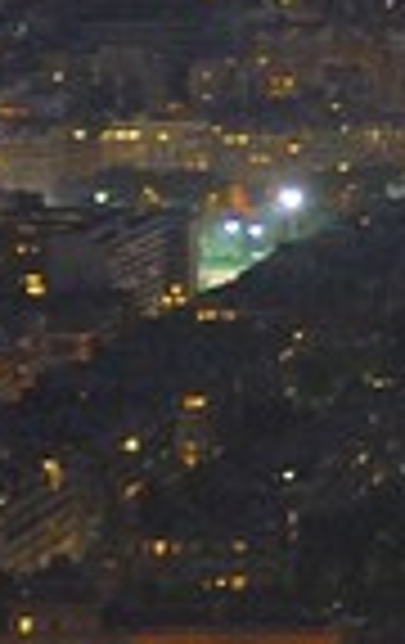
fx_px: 8382
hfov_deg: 2.5
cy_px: 475
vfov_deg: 4.4
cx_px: 2961
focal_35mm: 477
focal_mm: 28
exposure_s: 2.2
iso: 100
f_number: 5.6
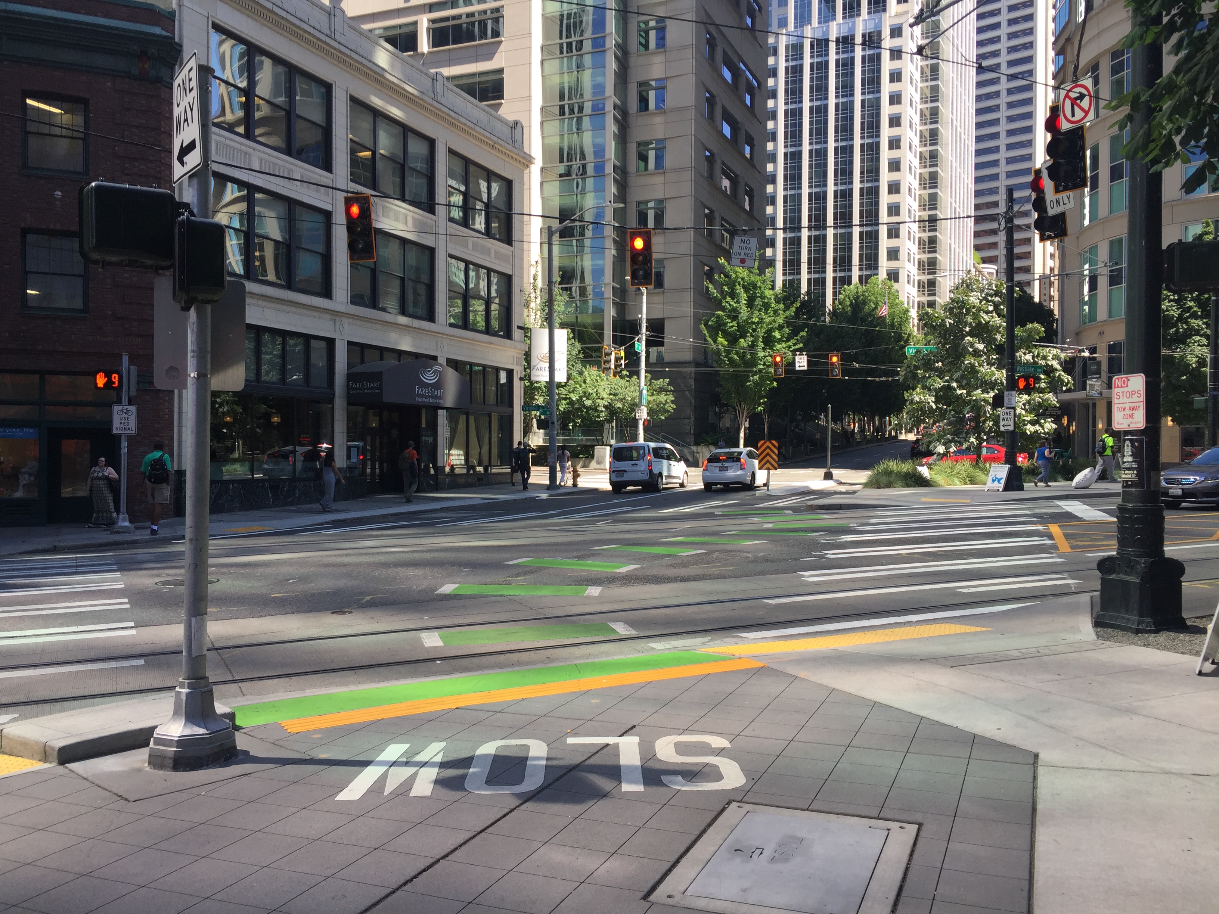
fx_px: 1021
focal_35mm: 29
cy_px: 457
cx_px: 610
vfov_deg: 48.2
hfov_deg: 61.7
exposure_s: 1/439
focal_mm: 4.15
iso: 32
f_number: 2.2
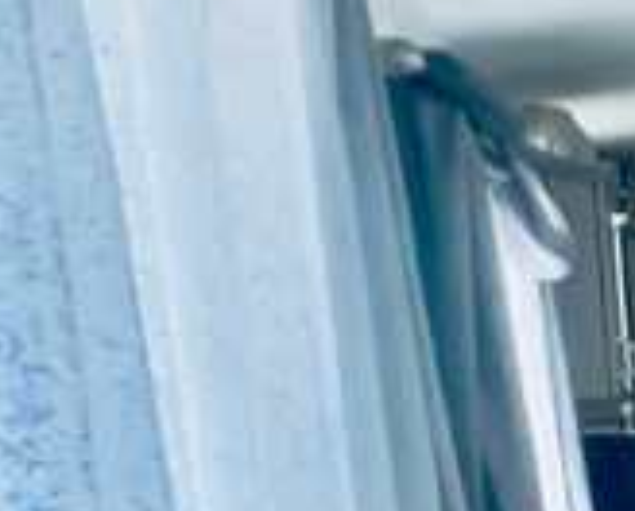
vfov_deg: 18.5
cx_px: 1855
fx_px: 1488
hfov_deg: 11.9
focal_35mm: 79
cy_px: 616
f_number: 1.8
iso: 160
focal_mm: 1.57
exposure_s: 1/99
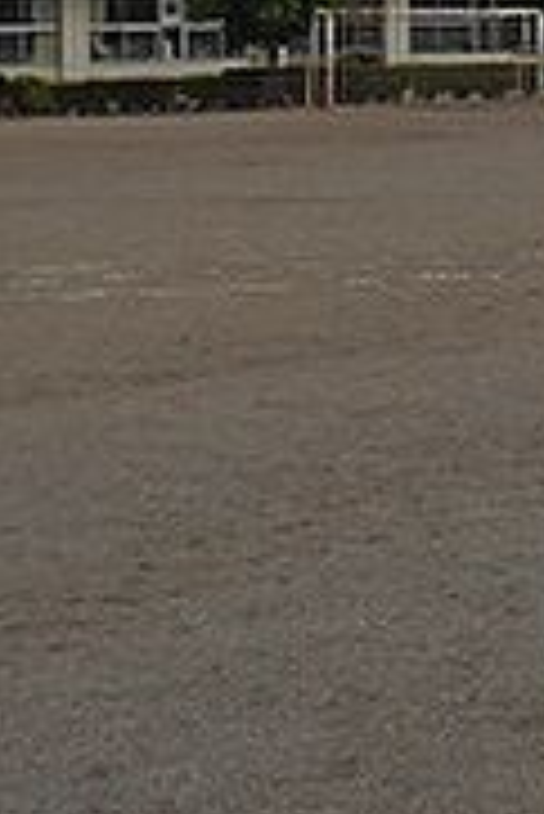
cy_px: -124
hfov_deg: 9.7
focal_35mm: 139
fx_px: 3144
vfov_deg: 14.3
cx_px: 706
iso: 80
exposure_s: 1/100
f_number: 3.9
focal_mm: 6.7
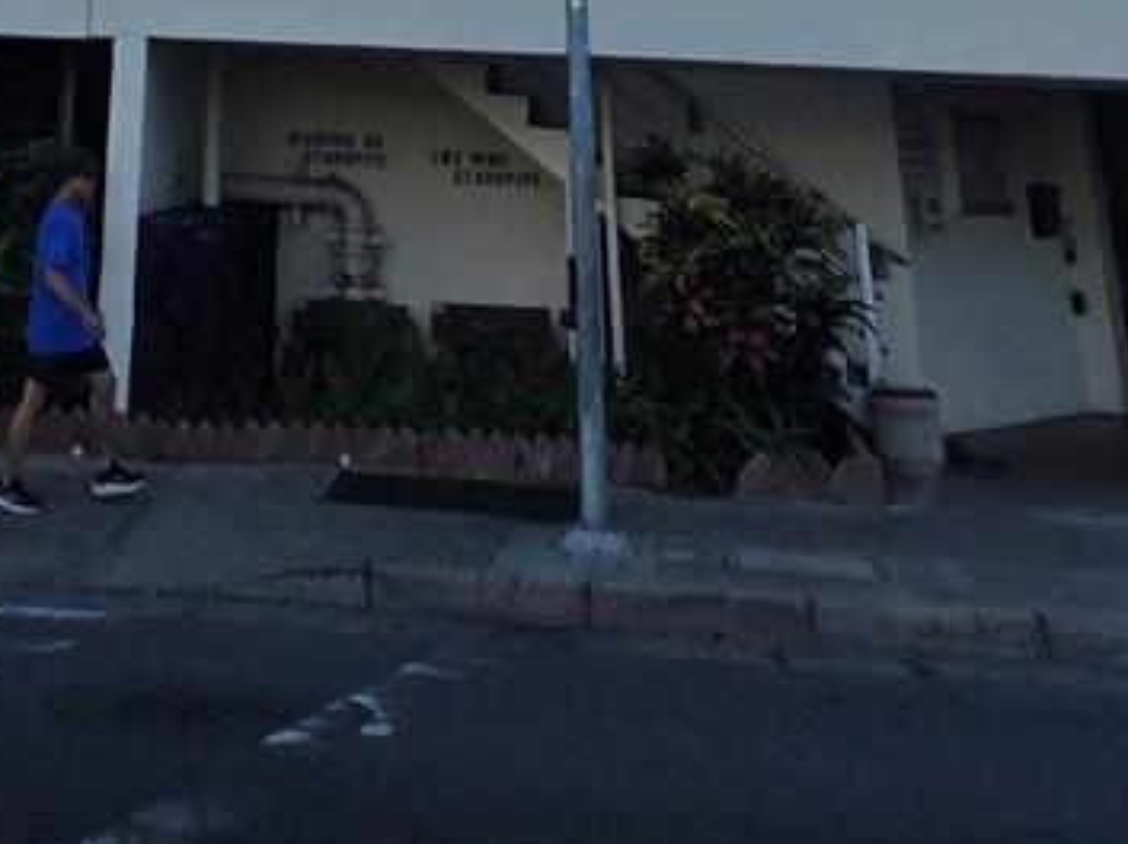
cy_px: -978
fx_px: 1921
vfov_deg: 16.5
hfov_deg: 31.8
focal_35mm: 59
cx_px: 208
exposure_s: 1/1559
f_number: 1.9
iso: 40
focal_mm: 2.2
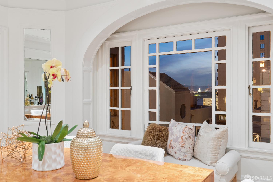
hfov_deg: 54.4
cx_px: 136
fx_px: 265
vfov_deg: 37.9
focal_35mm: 35
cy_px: 91
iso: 800
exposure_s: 1/6
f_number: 8
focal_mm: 35
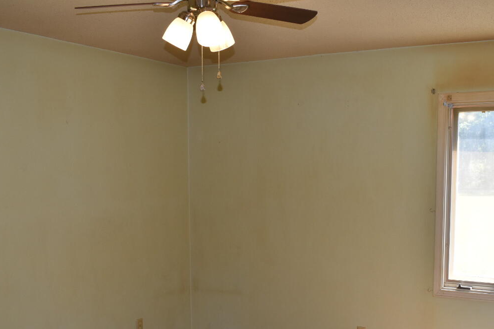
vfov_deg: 30.0
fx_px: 604
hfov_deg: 44.4
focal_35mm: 44
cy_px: 252
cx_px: 278
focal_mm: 18
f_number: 5
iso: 500
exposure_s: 1/200
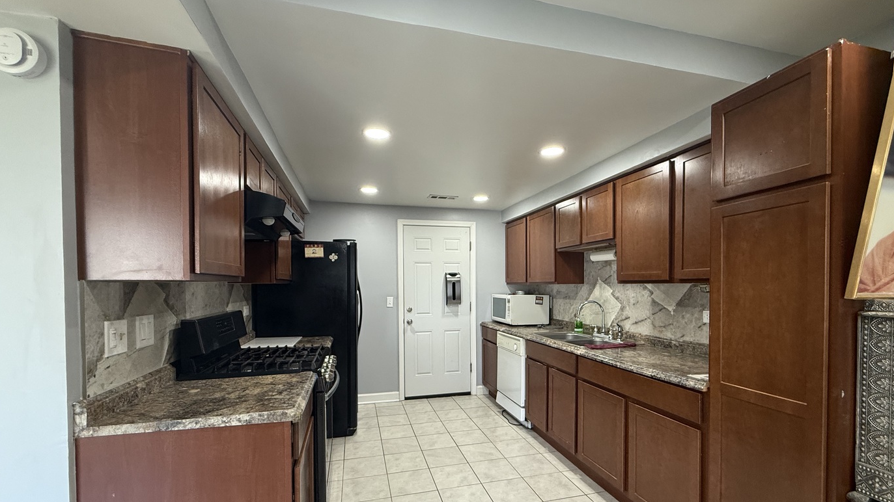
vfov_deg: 66.6
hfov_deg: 99.3
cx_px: 460
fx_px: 379
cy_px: 293
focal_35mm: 16
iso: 250
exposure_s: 1/99
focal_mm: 2.22
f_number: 2.2
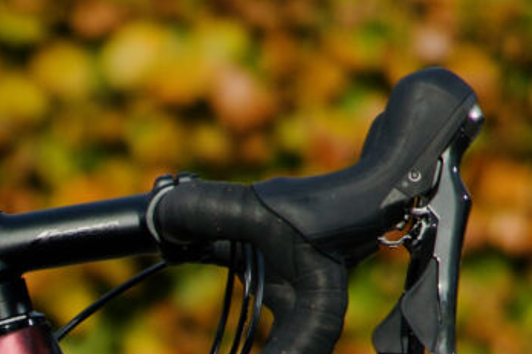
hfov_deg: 1.5
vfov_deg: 1.0
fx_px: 20421
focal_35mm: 1382
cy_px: 871
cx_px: -578
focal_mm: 188
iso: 100
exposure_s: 1/800
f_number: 4
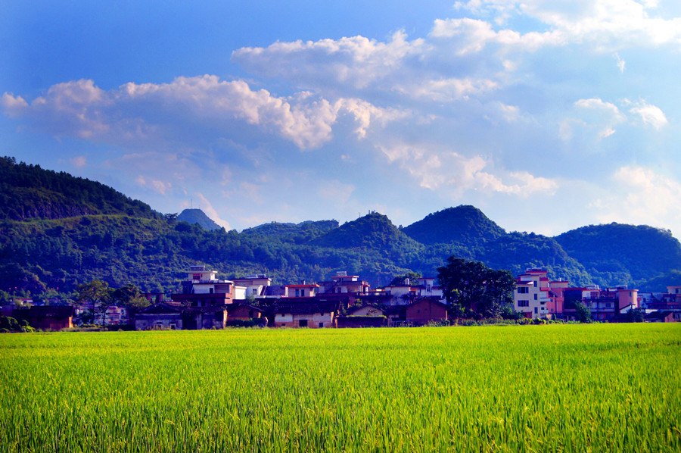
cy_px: 226
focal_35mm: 68
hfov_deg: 29.9
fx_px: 1275
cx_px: 340
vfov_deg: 20.1
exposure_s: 1/320
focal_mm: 45
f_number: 9
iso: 100
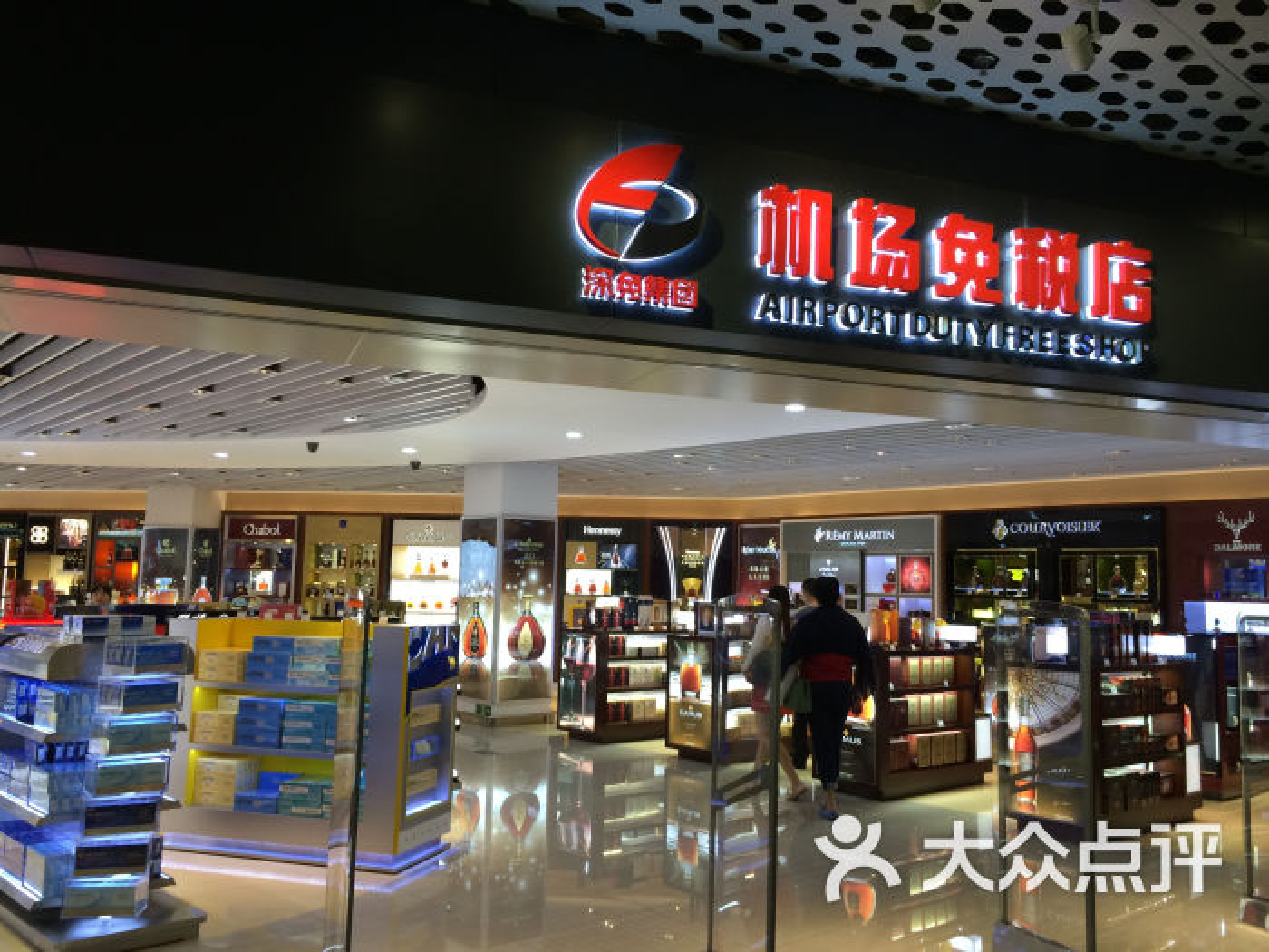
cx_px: 634
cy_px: 476
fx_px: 1100
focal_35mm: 30
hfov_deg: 60.0
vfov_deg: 46.8
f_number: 2.2
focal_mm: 4.12
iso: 80
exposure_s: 1/30
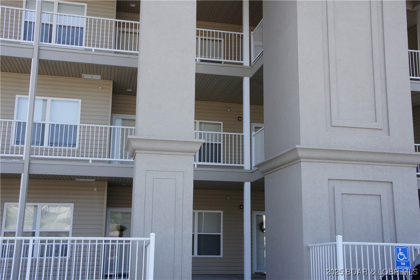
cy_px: 140
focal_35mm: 40
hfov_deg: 48.0
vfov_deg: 33.0
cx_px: 210
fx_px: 472
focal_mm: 27
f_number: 11
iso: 200
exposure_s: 1/80
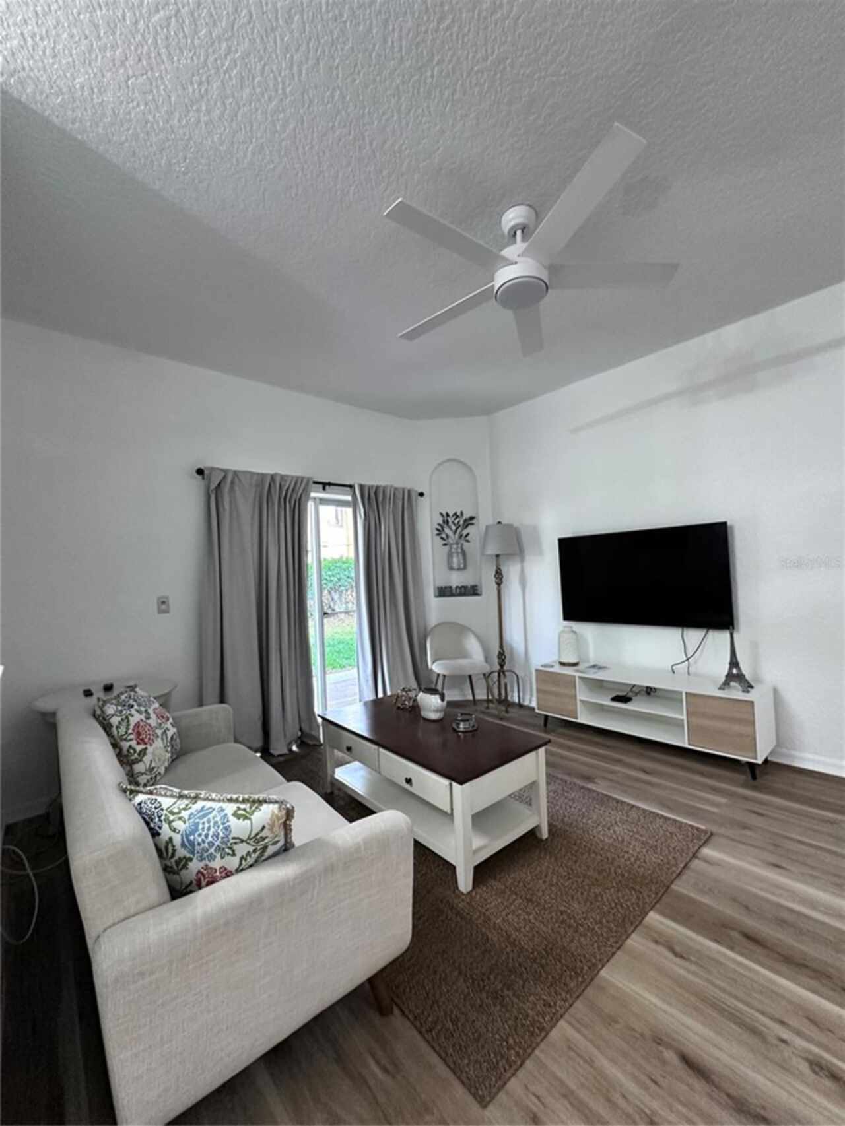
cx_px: 422
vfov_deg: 102.1
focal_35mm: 14
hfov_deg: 85.7
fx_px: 456
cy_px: 563
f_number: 2.2
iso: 400
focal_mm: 2.22
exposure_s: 1/60
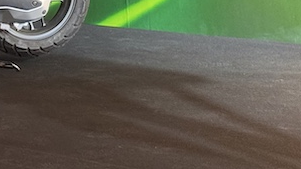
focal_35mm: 174
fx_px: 1388
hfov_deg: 12.1
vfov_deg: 6.8
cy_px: -149
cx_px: -58
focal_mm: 6.76
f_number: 1.78
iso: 250
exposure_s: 1/51
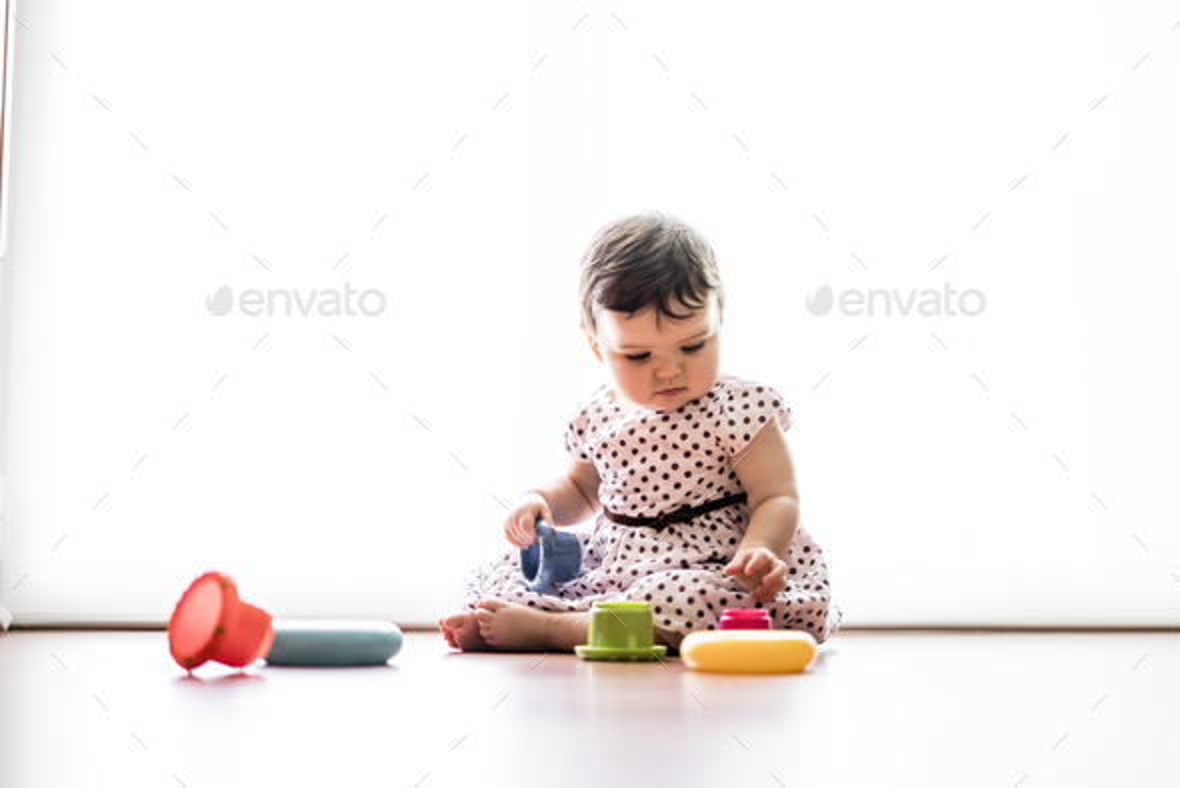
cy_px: 394
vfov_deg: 27.0
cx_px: 590
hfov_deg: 39.6
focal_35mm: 50
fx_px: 1640
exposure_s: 1/200
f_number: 1.8
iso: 400
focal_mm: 50
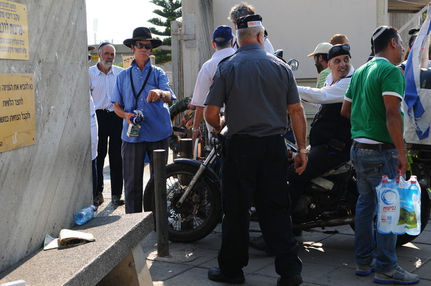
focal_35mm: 66
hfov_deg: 30.5
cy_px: 143
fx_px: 789
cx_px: 216
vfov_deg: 20.6
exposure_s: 1/640
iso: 200
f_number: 4
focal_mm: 44
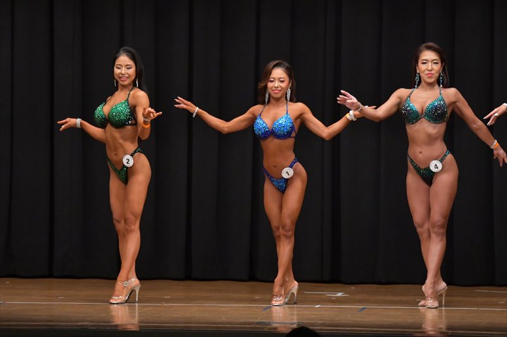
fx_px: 3167
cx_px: 254
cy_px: 168
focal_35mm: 225
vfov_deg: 6.1
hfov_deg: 9.2
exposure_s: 1/400
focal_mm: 150
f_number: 5.6
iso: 6400
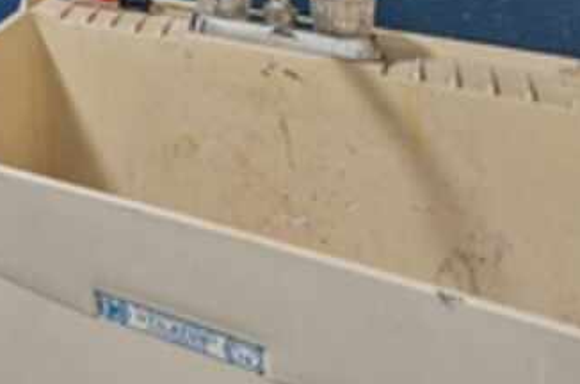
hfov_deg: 21.7
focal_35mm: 55
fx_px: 884
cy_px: -238
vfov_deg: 20.1
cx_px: -480
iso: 400
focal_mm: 14
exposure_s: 1/8
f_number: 8
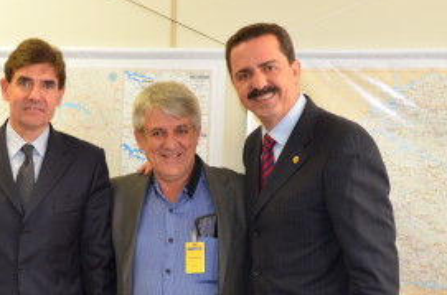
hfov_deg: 24.0
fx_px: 1028
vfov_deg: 16.3
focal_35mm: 83
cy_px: 199
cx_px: 68
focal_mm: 30
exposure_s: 1/60
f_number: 4.2
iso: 900
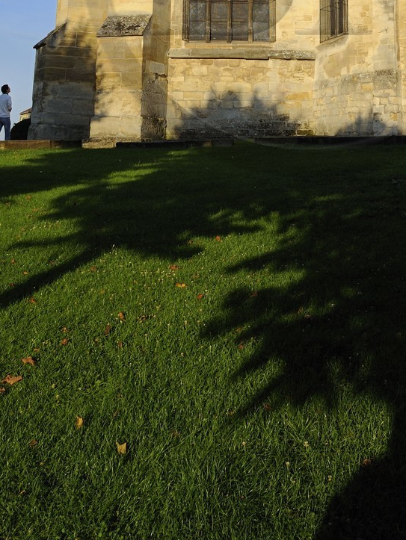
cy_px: -56
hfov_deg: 28.1
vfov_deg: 32.8
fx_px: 797
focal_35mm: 51
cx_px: 307
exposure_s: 1/200
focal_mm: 24
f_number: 10
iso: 200
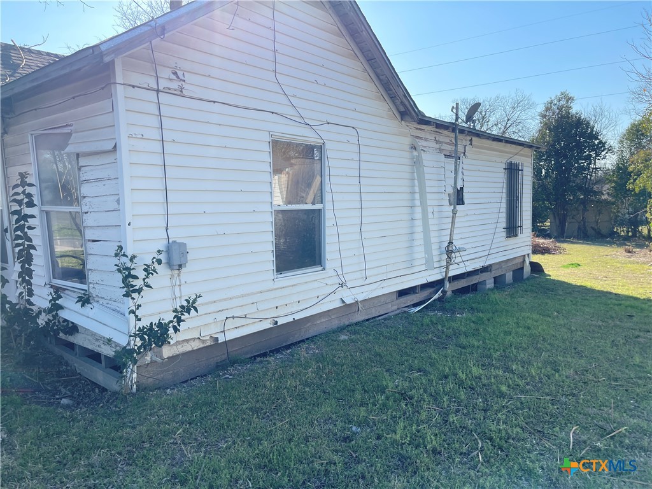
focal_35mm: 25
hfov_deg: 69.4
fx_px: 471
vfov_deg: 54.9
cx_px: 326
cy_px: 244
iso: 32
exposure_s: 1/1175
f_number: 1.6
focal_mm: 5.1
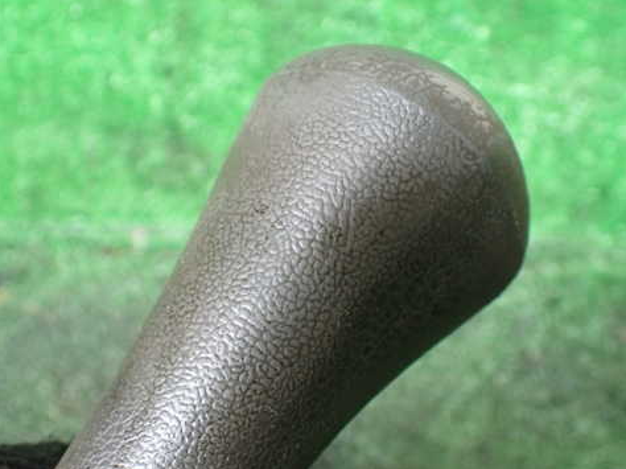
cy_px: 264
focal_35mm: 38
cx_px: 265
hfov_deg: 48.8
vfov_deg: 37.6
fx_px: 687
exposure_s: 1/125
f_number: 2.3
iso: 640
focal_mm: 5.4
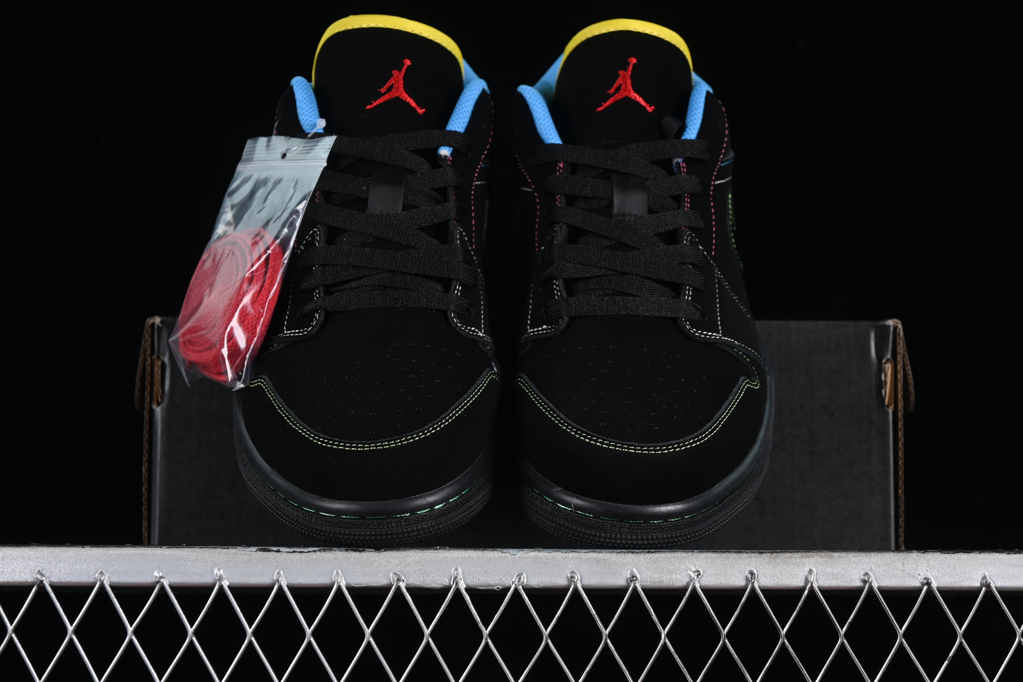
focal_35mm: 75
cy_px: 341
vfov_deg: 18.2
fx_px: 2131
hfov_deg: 27.0
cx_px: 512
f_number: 6.3
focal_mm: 50
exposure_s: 1/50
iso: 160
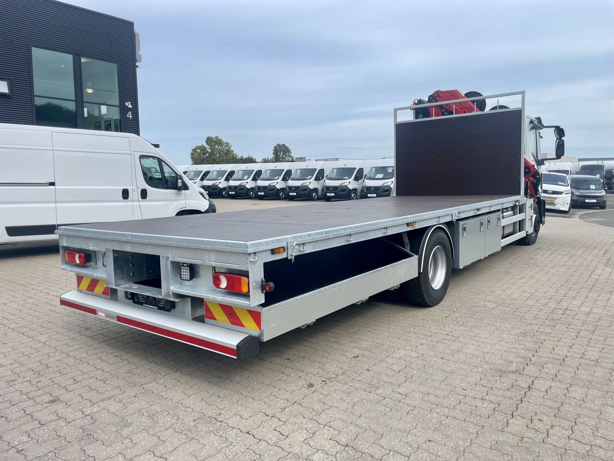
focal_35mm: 26
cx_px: 307
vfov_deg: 53.1
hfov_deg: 67.3
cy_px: 230
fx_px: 461
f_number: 1.6
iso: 32
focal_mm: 4.2
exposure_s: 1/1366
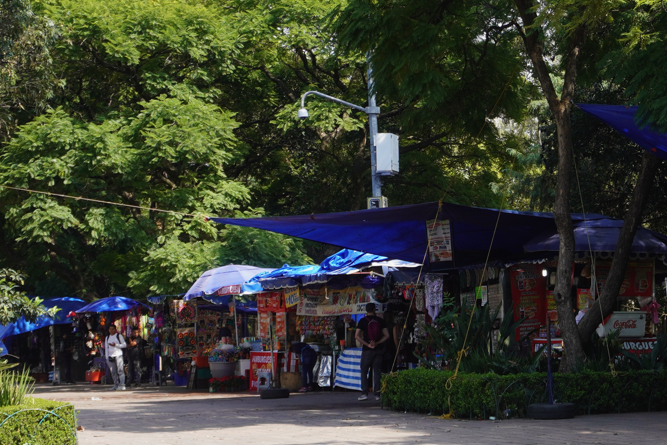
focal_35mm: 100
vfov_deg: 13.6
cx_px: 582
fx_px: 1855
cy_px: 370
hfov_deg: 20.0
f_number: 7.1
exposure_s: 1/100
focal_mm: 29
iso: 100
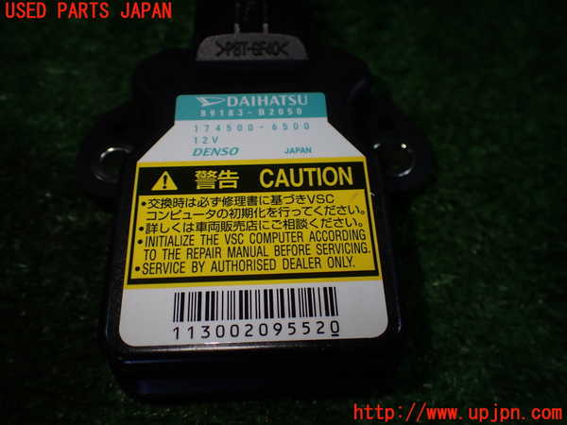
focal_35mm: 30
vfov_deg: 46.8
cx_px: 284
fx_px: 491
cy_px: 212
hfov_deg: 60.0
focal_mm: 5.4
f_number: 2.3
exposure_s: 1/160
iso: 100
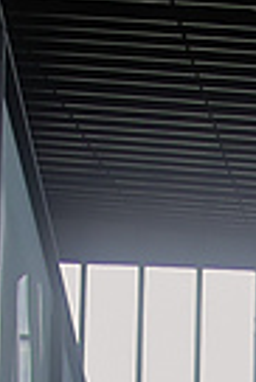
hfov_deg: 9.9
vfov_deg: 14.4
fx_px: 1458
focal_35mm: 137
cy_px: 483
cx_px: 290
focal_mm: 18
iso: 100
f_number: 4.5
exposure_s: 1/50
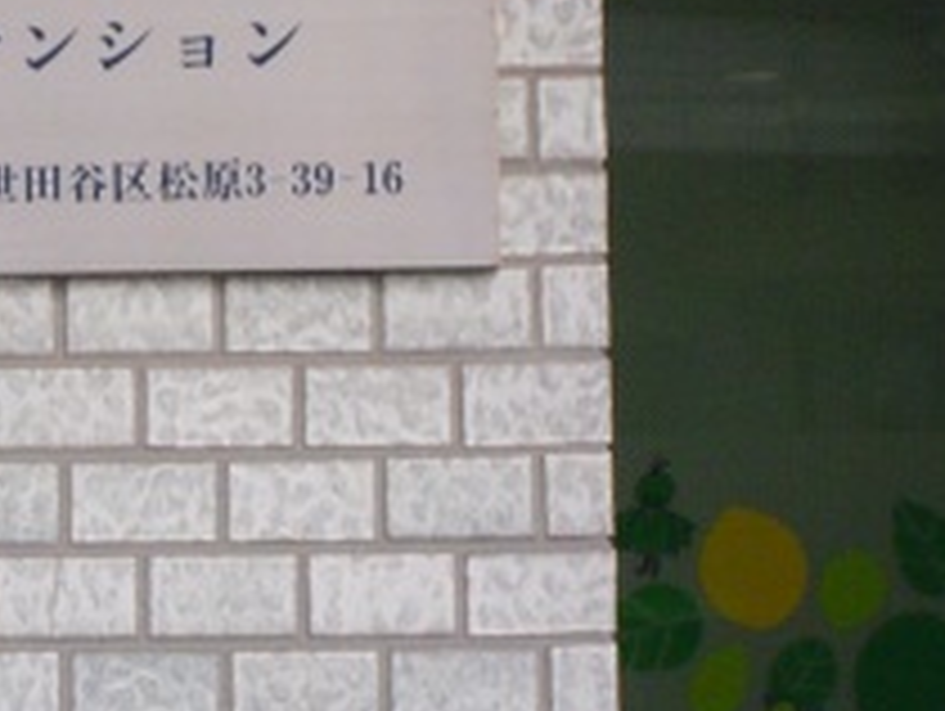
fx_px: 7871
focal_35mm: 288
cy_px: 99
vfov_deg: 5.2
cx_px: -14
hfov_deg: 6.8
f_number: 6.2
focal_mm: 22.6
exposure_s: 1/30
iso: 400
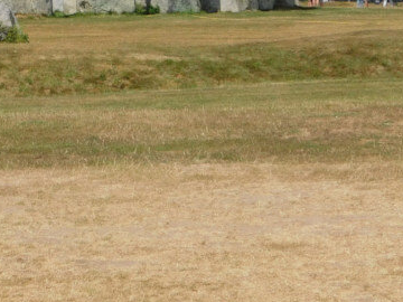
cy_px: -7
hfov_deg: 11.6
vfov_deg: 8.7
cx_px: 48
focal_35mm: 170
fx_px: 1979
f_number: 7.6
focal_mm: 9
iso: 125
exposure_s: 1/500
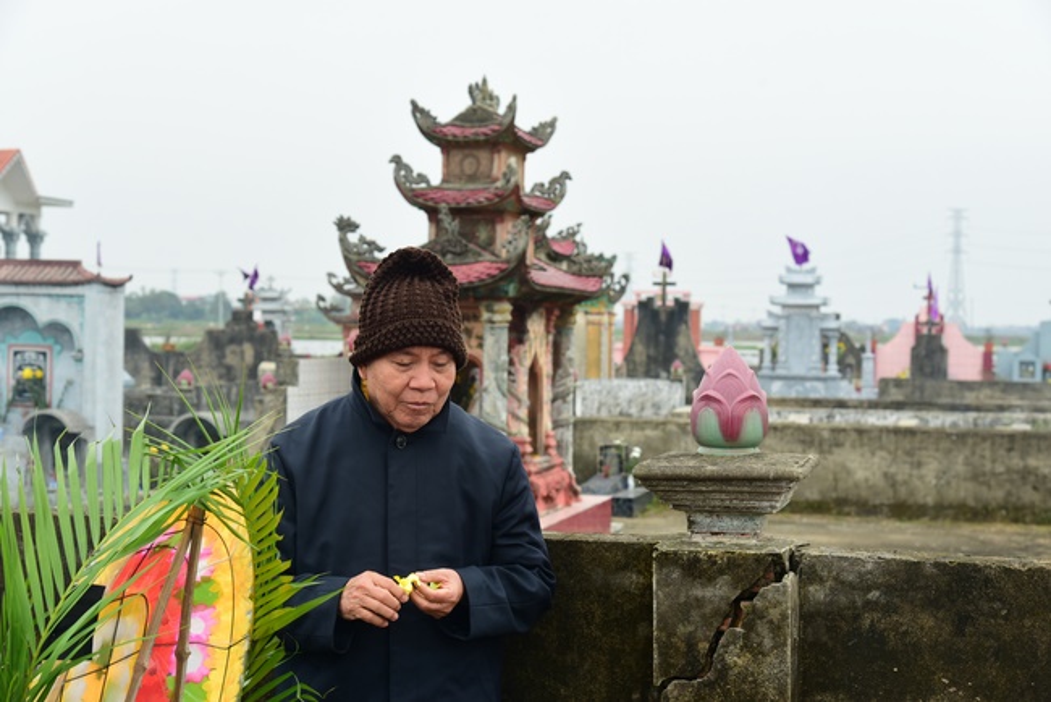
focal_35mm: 62
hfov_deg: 32.4
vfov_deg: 21.9
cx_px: 526
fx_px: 1811
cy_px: 351
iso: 360
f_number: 6.3
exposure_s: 1/80
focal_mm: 62
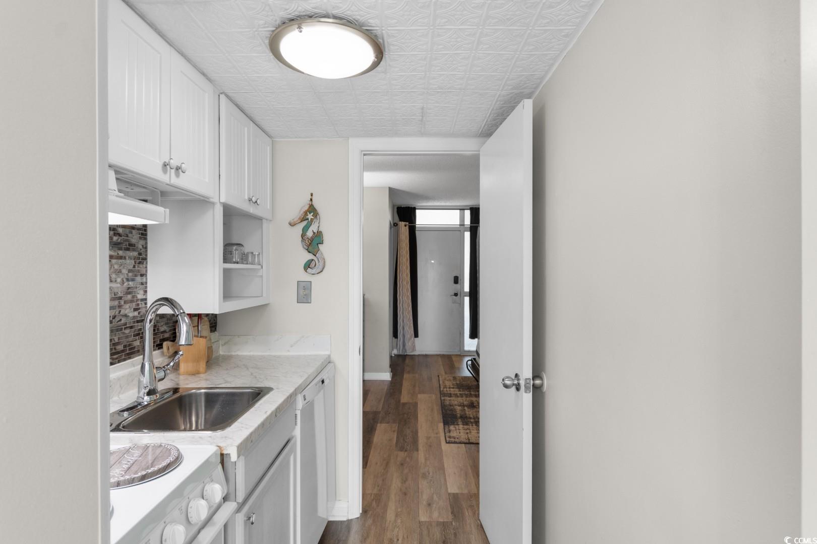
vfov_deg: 64.6
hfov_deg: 86.9
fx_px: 431
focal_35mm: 19
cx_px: 408
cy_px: 272
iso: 100
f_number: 4.8
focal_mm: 13
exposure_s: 1.3
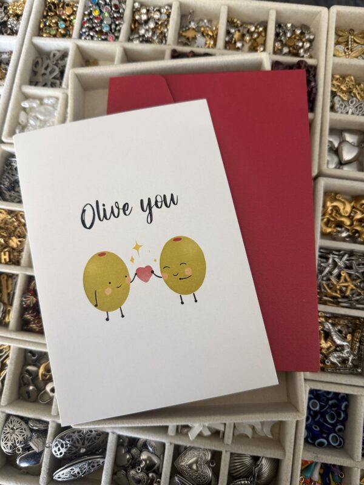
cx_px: 182
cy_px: 242
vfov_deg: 71.6
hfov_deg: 56.8
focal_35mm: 24
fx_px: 336
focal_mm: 6.76
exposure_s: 1/48
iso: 200
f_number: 1.78
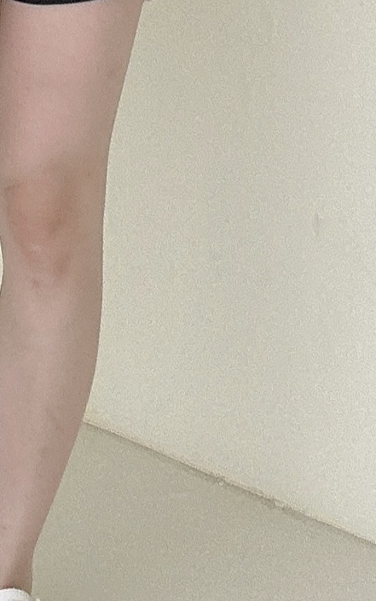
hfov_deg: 15.3
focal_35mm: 83
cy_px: -120
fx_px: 1360
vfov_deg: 22.9
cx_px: -48
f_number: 1.9
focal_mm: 2.69
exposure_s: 1/66
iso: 80
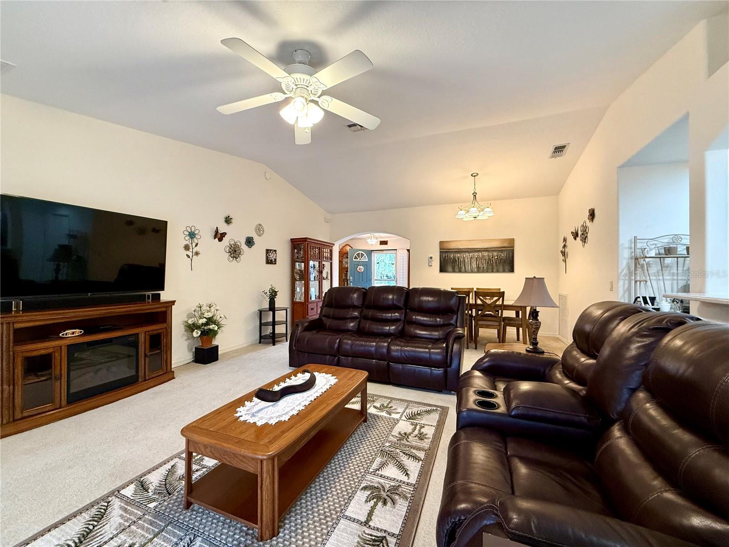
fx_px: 295
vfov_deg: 85.7
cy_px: 274
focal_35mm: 14
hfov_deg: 102.1
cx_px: 364
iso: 320
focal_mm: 2.22
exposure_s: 1/60
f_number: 2.2
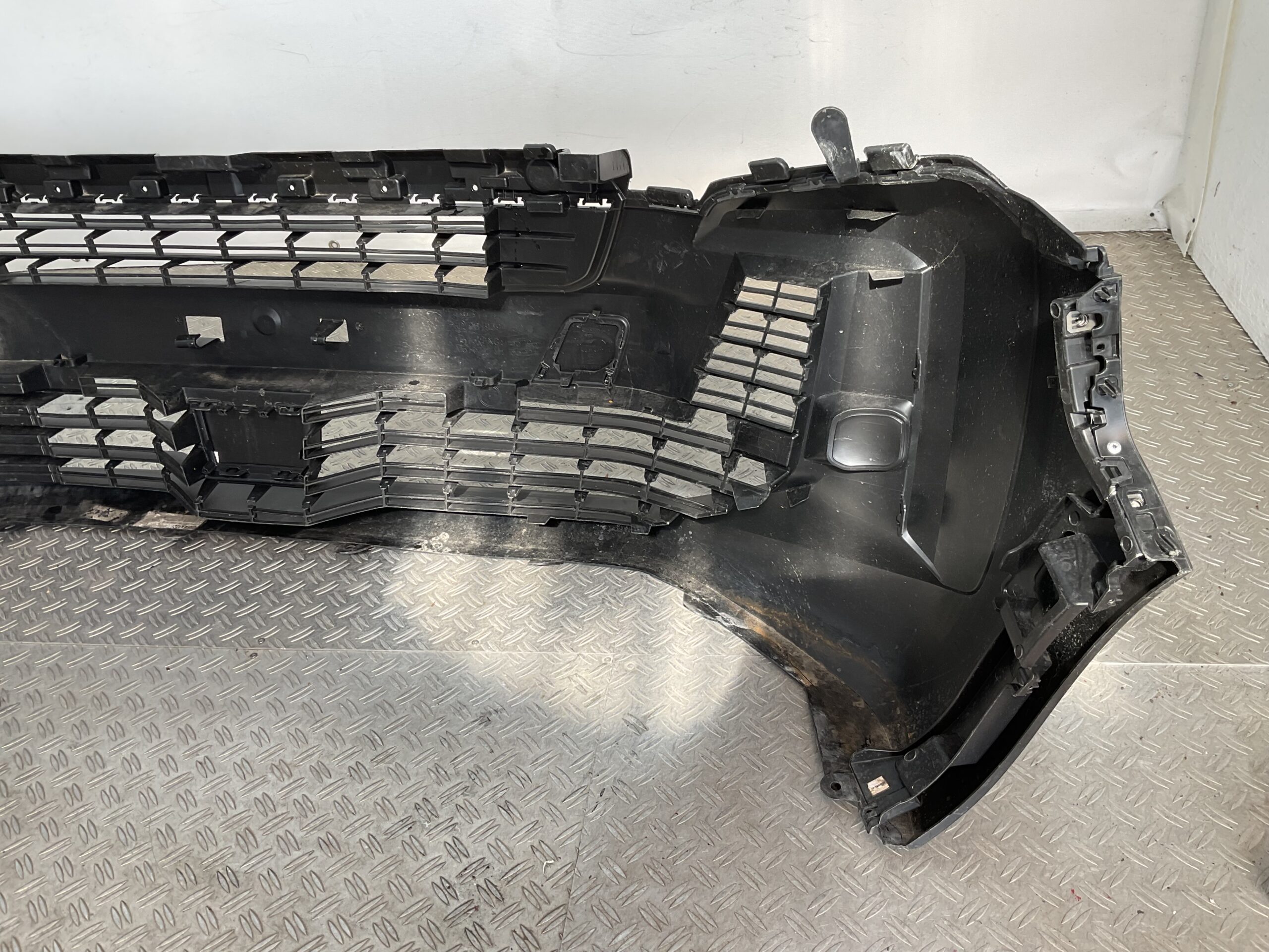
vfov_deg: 48.2
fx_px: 1063
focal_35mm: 29
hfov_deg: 61.7
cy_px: 476
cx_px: 634
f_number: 1.8
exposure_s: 1/147
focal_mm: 3
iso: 16
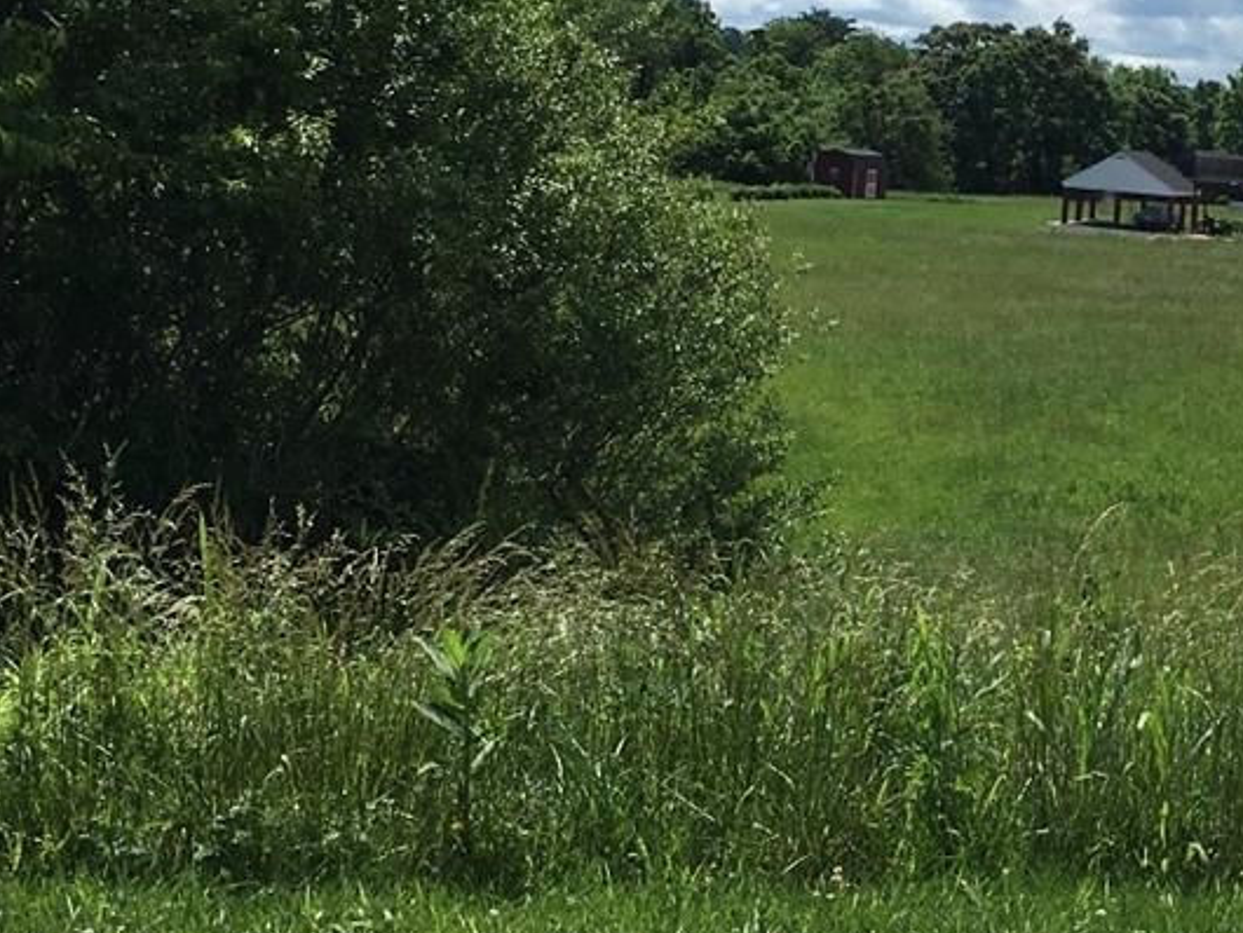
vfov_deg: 18.0
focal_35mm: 82
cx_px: 1215
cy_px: 335
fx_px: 2946
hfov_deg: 23.0
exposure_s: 1/2747
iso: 25
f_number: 2.2
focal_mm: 4.15
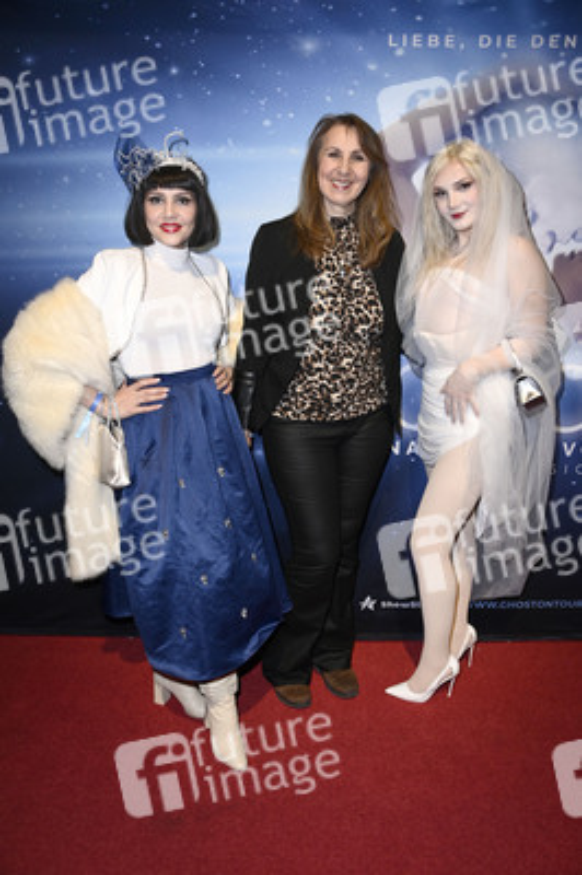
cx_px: 291
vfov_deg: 65.5
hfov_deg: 46.3
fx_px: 680
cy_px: 438
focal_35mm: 28
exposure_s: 1/200
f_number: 6.3
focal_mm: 28
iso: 1000
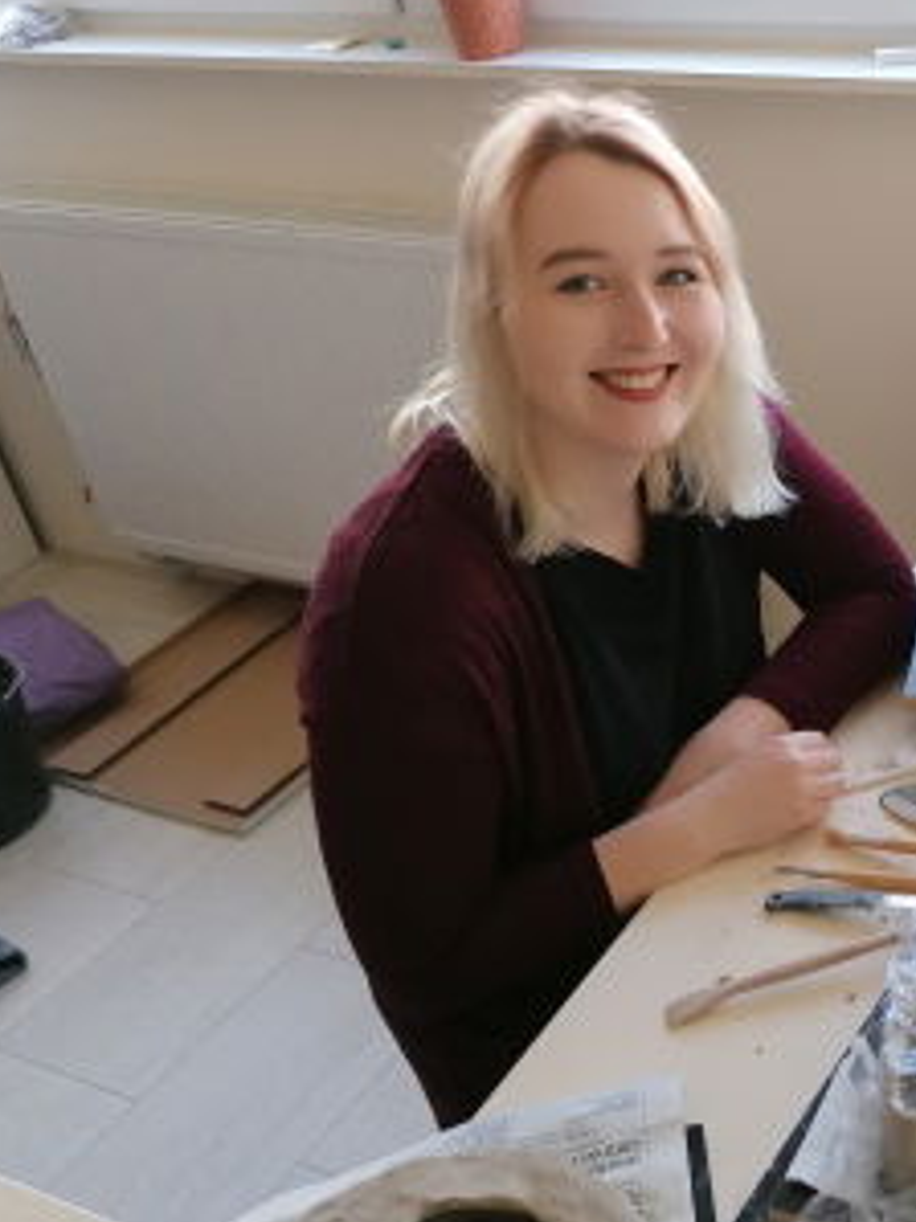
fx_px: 1589
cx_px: 920
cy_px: 615
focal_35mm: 45
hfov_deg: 29.9
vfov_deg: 42.1
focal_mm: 4.75
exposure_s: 1/60
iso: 125
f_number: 1.8
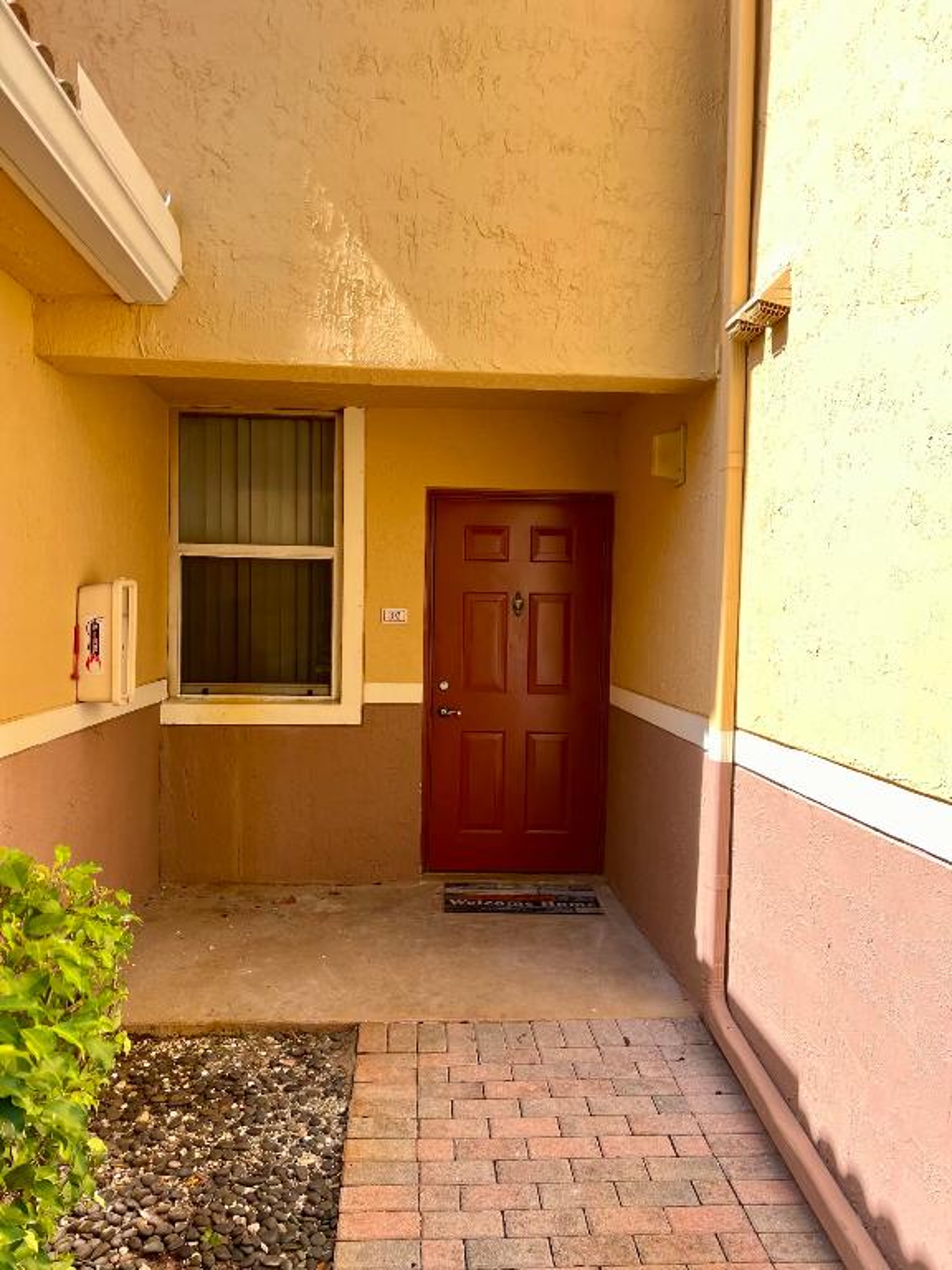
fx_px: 953
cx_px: 476
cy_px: 635
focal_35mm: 26
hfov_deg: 53.1
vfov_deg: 67.3
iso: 50
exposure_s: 1/394
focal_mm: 5.7
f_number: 1.5
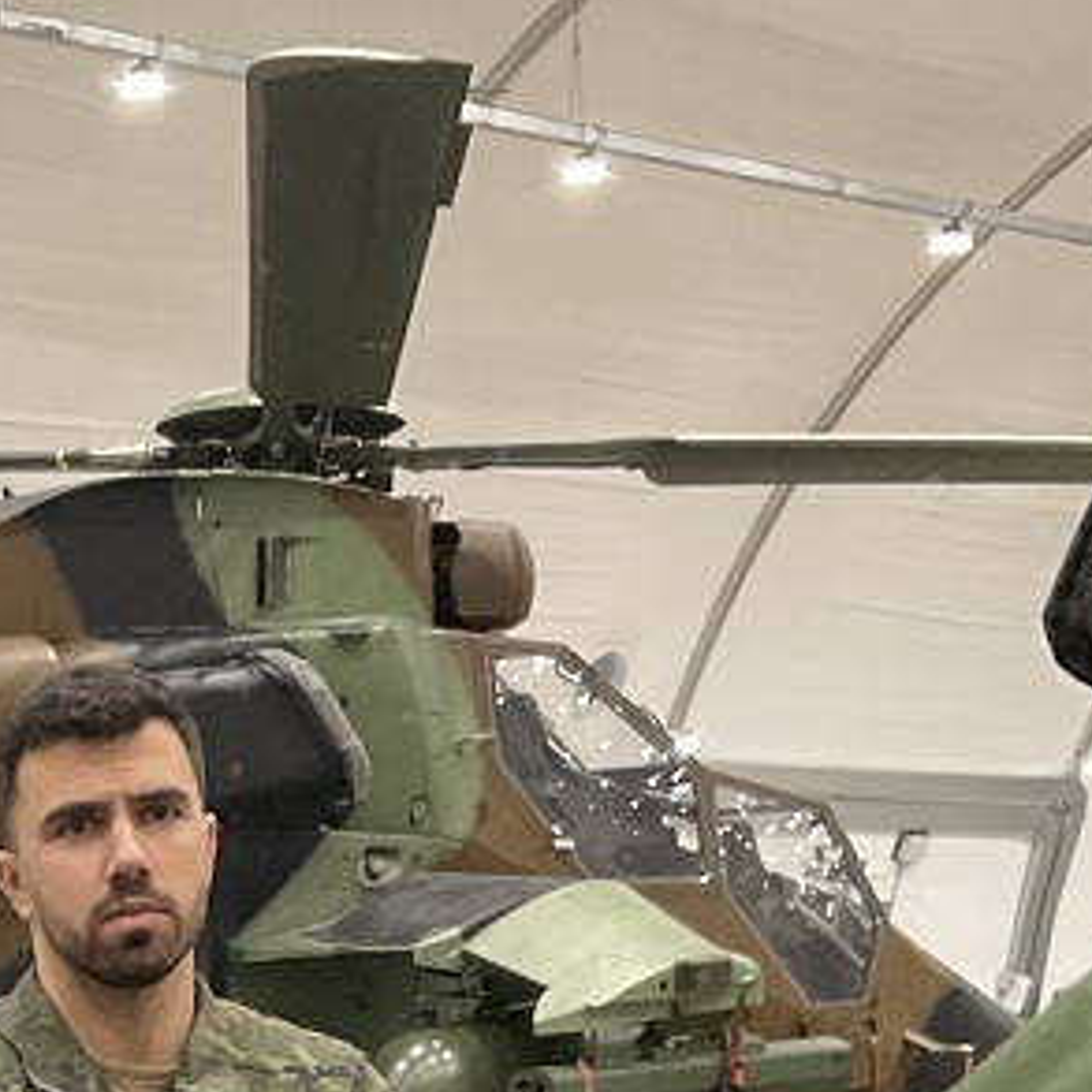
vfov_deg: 17.0
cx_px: -227
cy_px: 1625
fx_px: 3319
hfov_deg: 17.8
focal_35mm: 93
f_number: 1.8
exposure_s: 1/60
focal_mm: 3
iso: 160
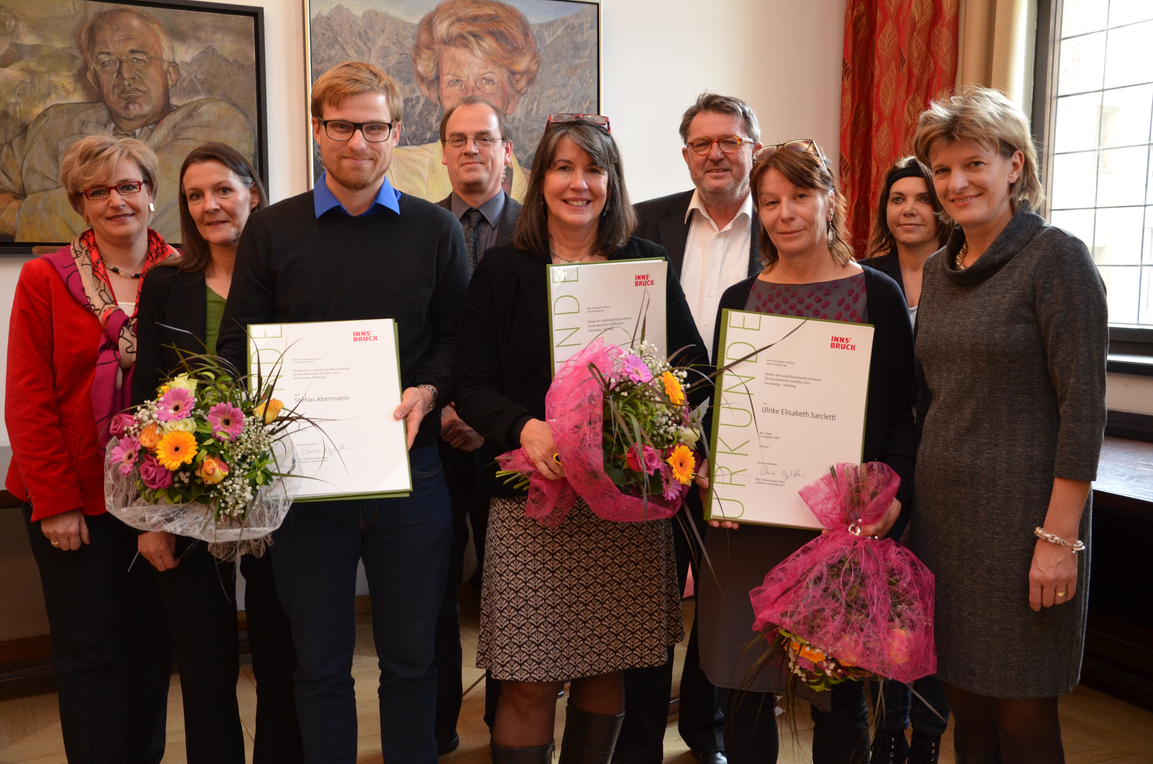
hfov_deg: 49.6
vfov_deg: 34.1
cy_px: 382
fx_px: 1246
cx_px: 576
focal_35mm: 39
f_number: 4
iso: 1100
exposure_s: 1/60
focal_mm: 26
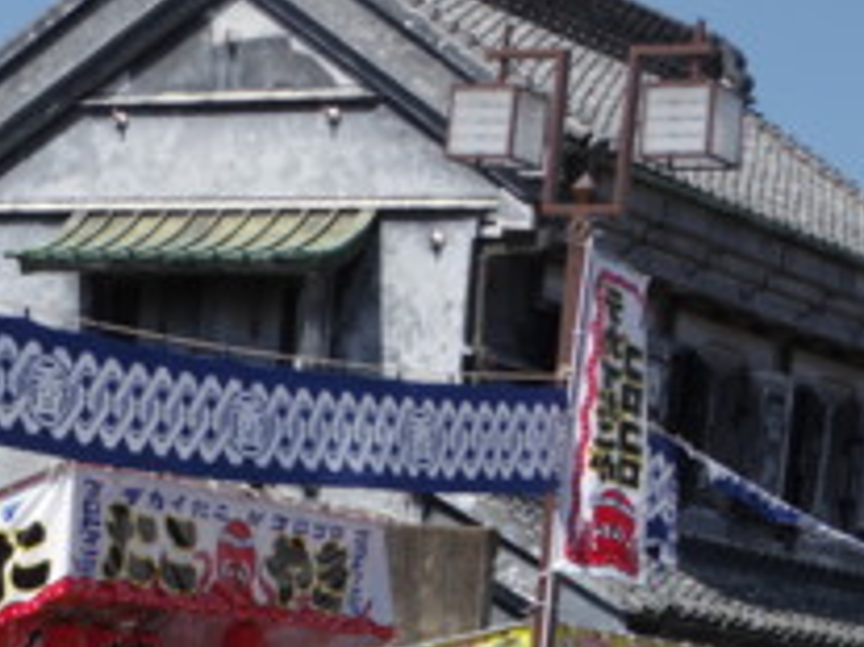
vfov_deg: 9.8
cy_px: 693
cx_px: -33
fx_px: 3742
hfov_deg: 13.0
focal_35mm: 150
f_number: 5
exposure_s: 1/500
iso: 100
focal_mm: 15
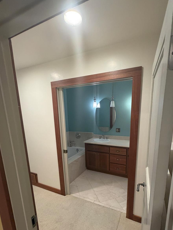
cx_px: 95
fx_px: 120
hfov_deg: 71.4
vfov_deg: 86.5
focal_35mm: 18
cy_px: 140
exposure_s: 1/60
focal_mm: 2.22
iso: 250
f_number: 2.2
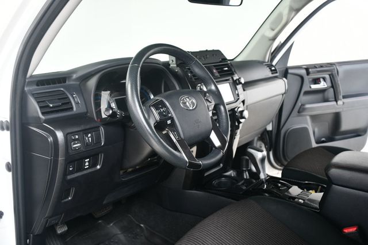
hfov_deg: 55.8
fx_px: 347
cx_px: 184
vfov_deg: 38.8
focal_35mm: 34
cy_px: 122
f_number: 4
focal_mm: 23
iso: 100
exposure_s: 1/160
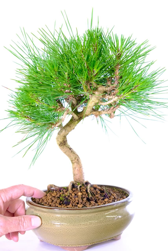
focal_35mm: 70
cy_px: 126
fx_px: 490
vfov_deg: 28.8
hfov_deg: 19.5
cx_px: 84
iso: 3200
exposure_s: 1/30
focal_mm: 46.6
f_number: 7.1
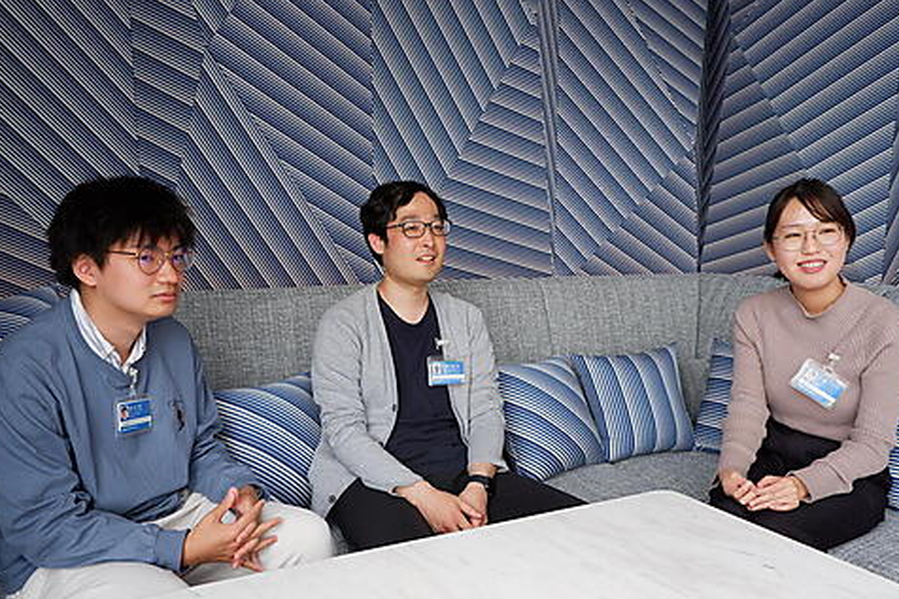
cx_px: 421
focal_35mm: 29
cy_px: 342
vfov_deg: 44.8
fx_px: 724
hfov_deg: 63.6
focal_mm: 15.2
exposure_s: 1/200
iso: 400
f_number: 4
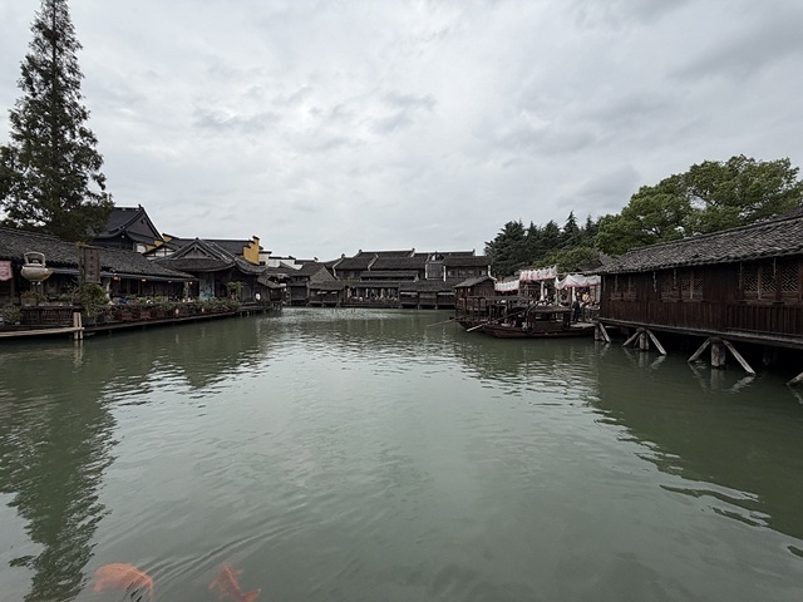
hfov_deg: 102.1
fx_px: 325
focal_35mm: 14
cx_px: 402
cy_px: 301
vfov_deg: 85.7
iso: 32
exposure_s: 1/770
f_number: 2.2
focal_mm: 2.22
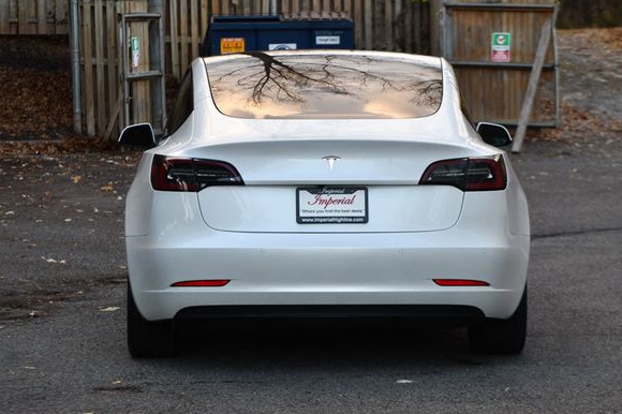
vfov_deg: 9.2
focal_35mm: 149
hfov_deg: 13.8
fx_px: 2573
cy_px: 190
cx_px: 322
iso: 720
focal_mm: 90
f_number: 4.8
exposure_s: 1/250
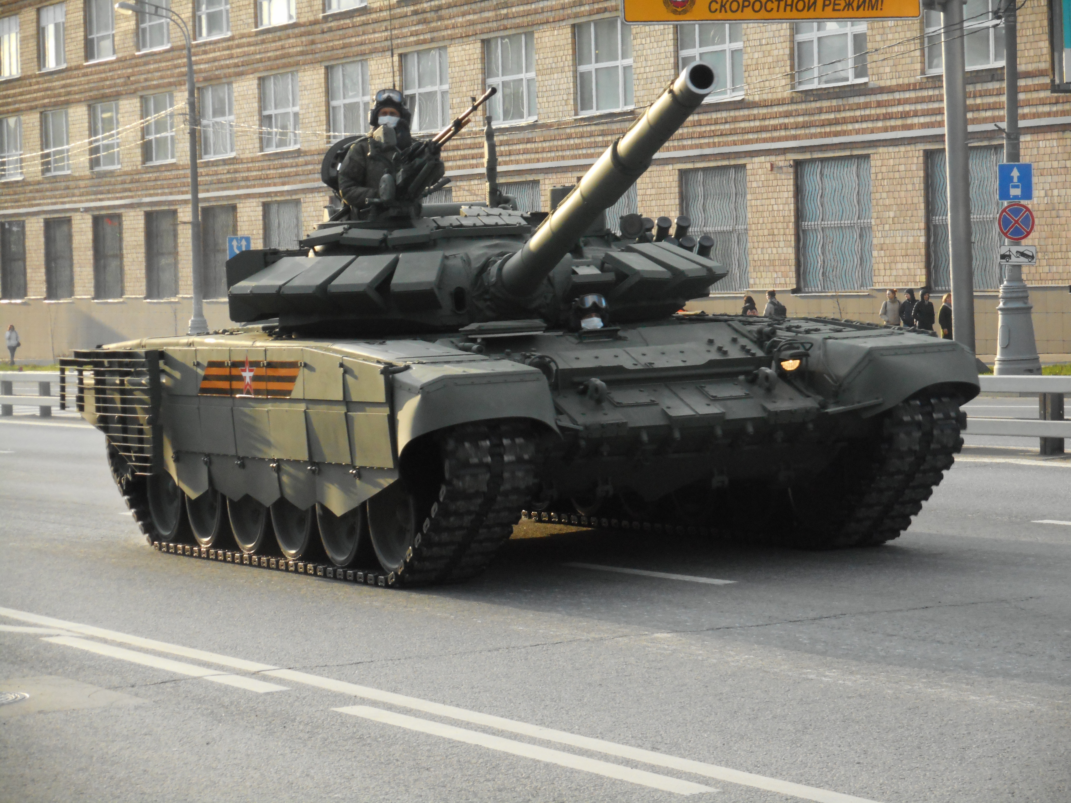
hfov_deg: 16.8
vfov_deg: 12.7
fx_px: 3620
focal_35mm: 117
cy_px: 402
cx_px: 536
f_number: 5.9
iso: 400
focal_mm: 20.9
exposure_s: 1/250
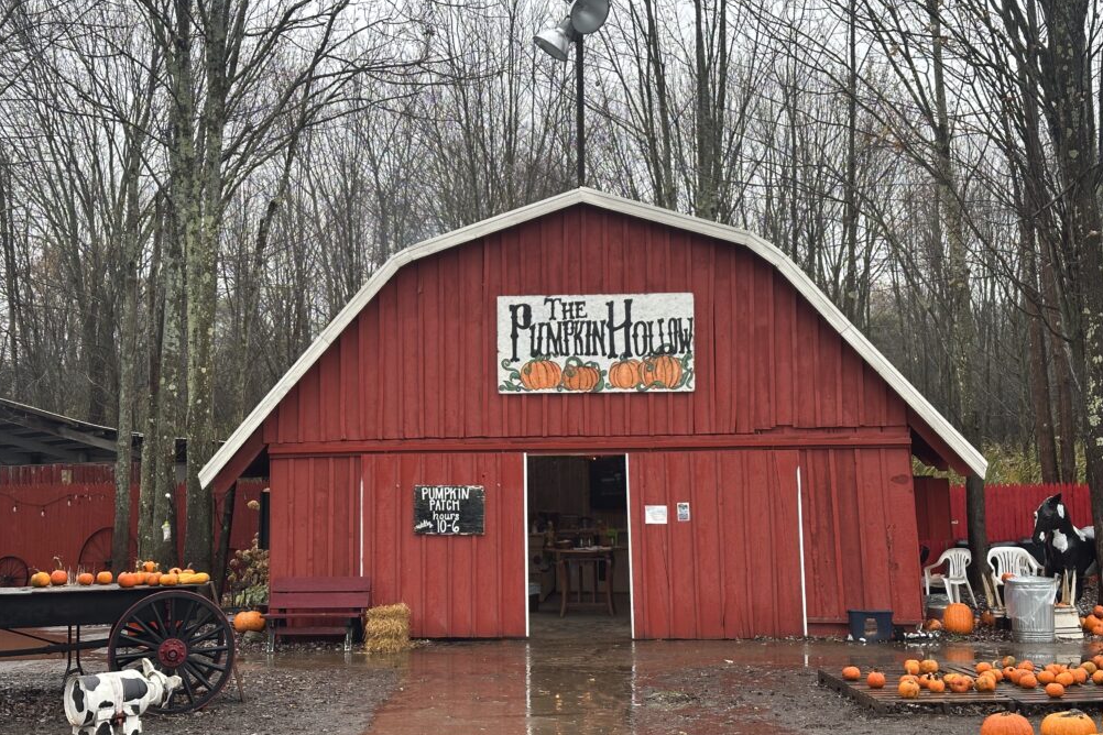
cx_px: 543
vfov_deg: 26.5
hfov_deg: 38.9
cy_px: 339
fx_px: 1562
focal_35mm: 51
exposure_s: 1/121
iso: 80
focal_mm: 6.86
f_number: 1.78
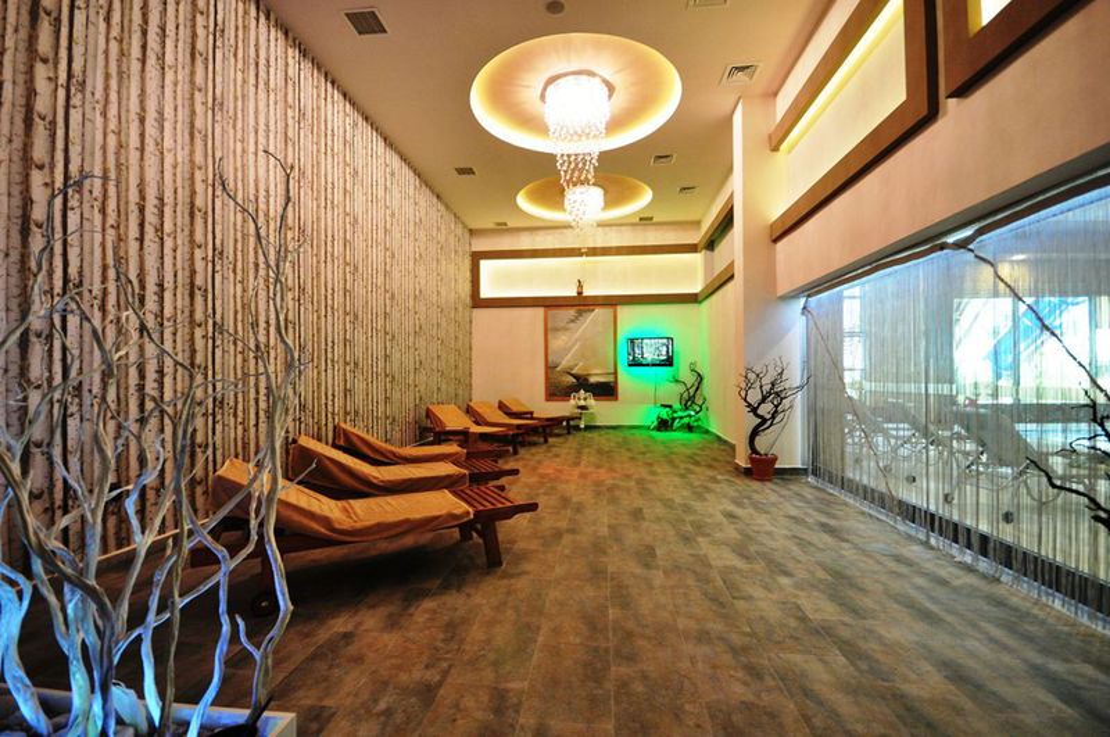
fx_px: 462
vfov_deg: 77.2
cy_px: 368
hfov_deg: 100.5
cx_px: 555
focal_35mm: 15
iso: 800
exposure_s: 1/13
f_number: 6.3
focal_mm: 10
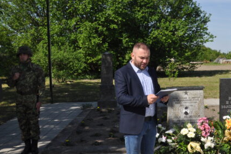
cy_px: 88
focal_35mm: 48
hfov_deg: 39.4
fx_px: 308
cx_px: 186
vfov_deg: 28.1
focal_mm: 18
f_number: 14
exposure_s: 1/200
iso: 200
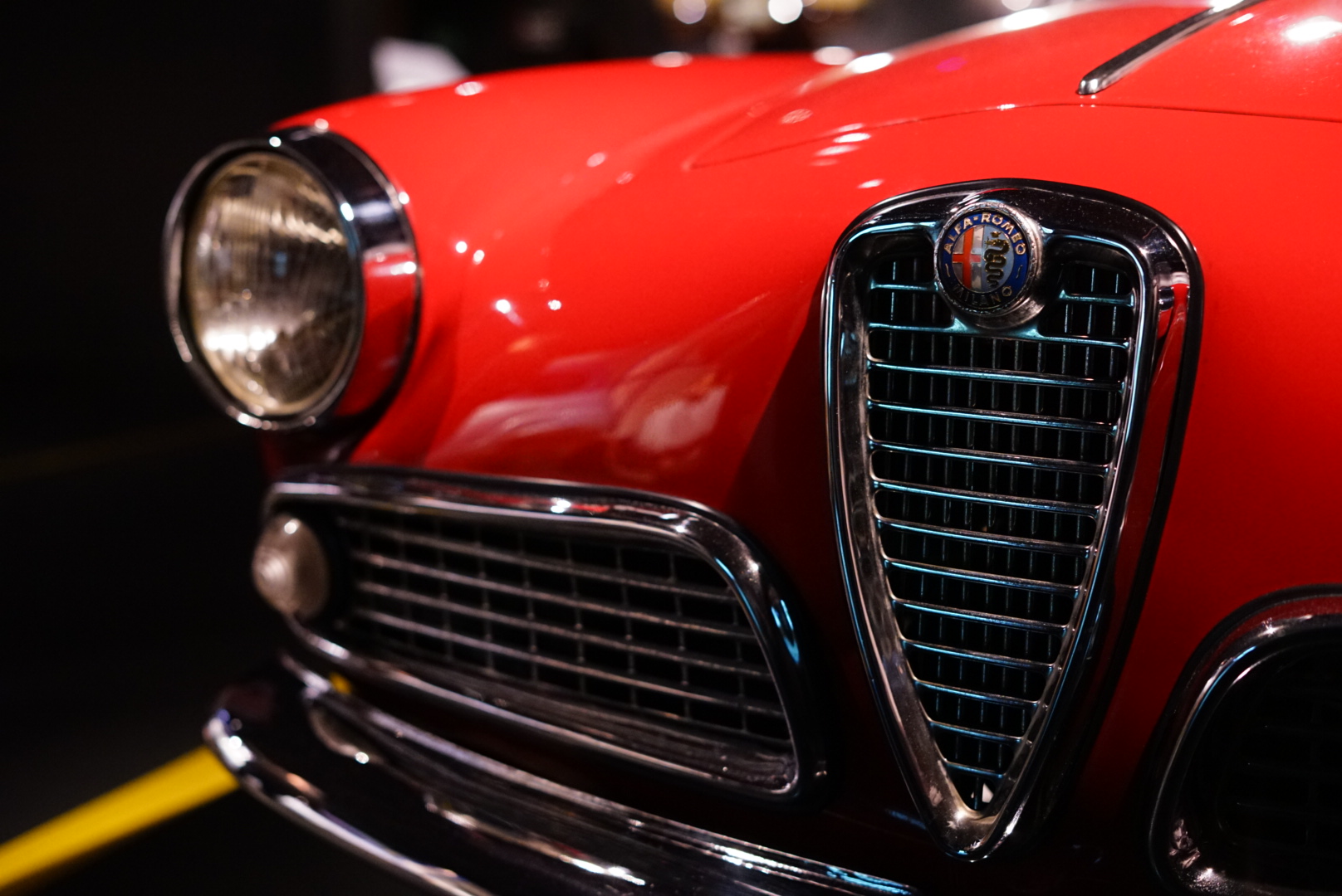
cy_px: 448
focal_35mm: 50
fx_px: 1865
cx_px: 671
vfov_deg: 27.0
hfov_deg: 39.6
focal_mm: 50
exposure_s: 1/60
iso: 4000
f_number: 2.8
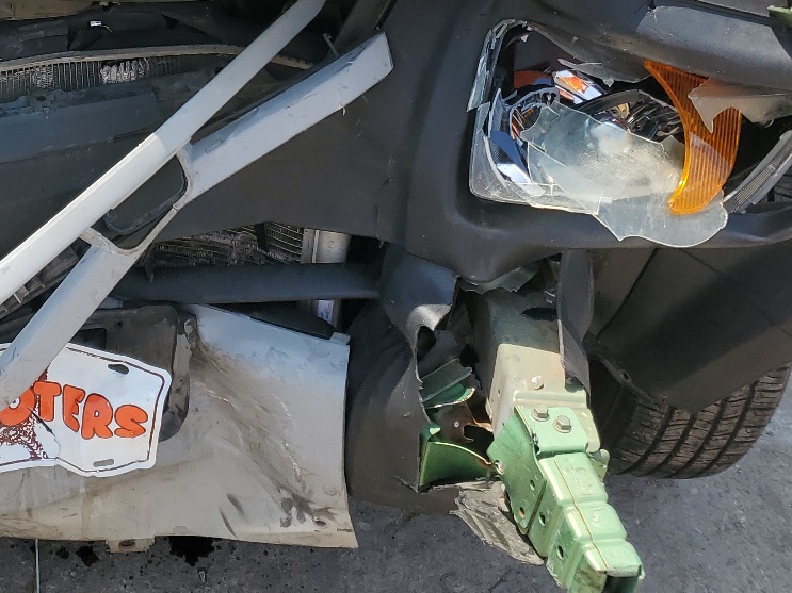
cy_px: 40
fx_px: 1281
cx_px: 84
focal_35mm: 56
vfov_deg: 25.2
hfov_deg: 32.7
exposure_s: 1/2500
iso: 50
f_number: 1.5
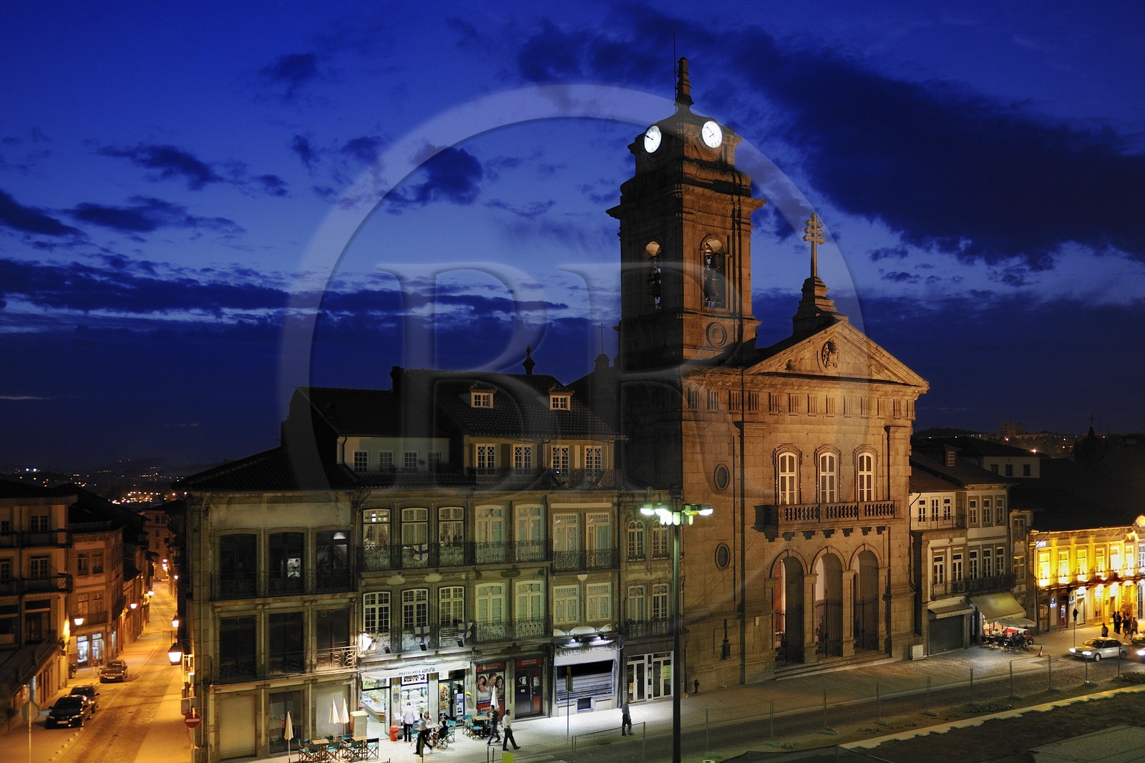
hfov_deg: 73.8
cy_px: 382
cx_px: 572
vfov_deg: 53.1
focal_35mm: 24
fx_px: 763
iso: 800
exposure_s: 1/15
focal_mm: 24
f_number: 2.8
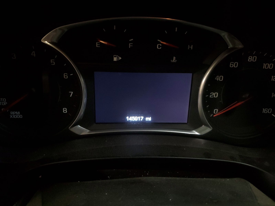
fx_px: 207
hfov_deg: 67.3
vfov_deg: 53.1
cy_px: 103
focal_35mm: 26
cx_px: 138
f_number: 1.5
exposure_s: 1/20
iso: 318
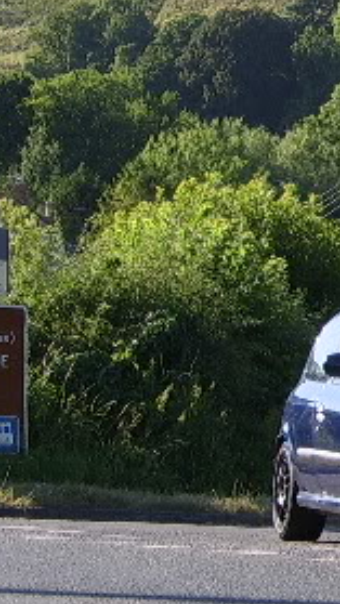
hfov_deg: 7.8
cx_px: 353
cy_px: 167
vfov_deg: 13.8
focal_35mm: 155
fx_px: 2484
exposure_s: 1/192
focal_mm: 16.25
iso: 71
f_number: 5.6
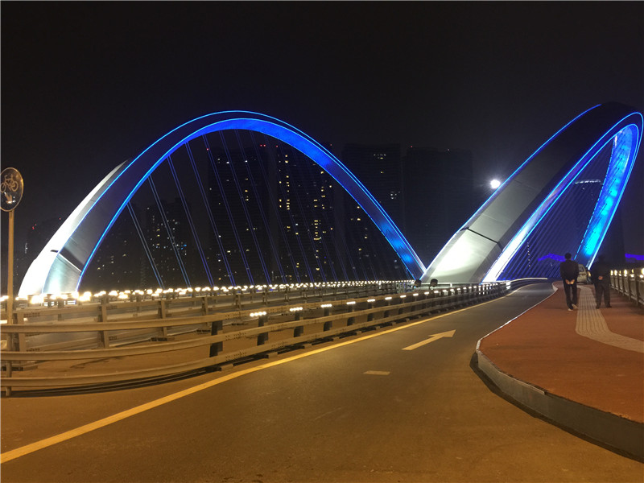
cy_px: 242
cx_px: 322
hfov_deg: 61.7
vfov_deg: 48.2
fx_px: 540
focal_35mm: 29
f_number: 2.2
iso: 80
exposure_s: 1/4
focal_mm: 4.15
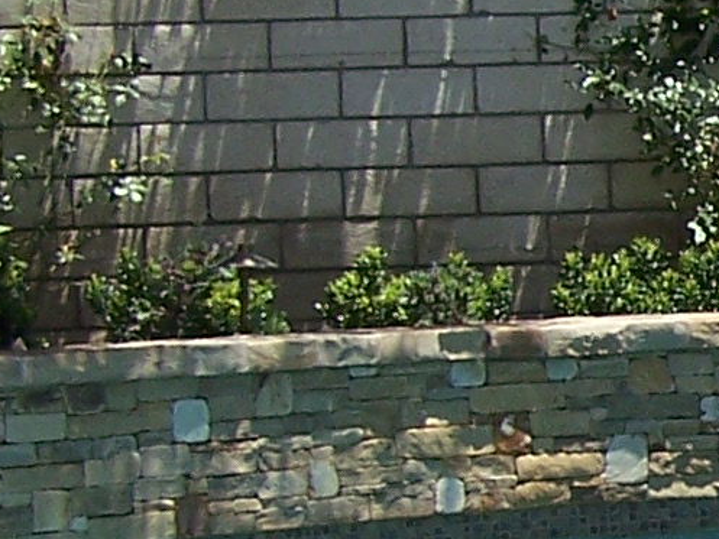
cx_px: 1539
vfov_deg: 7.5
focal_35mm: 197
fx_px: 4093
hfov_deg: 9.3
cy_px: 351
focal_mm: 6.3
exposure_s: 1/500
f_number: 4
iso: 80
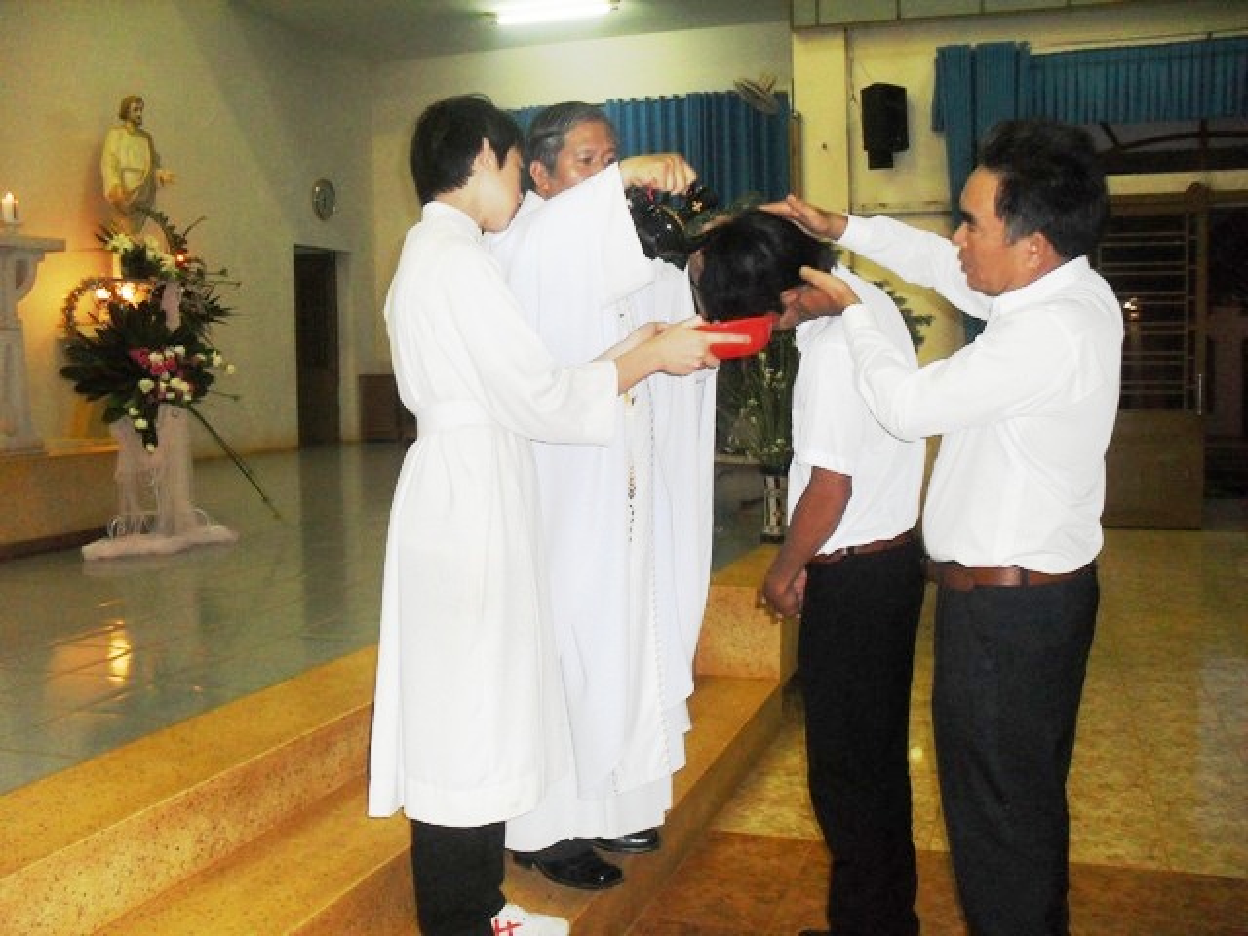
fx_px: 1262
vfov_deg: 40.7
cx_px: 624
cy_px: 468
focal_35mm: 35
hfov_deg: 52.6
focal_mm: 6.3
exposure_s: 1/45
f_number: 3.2
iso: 200
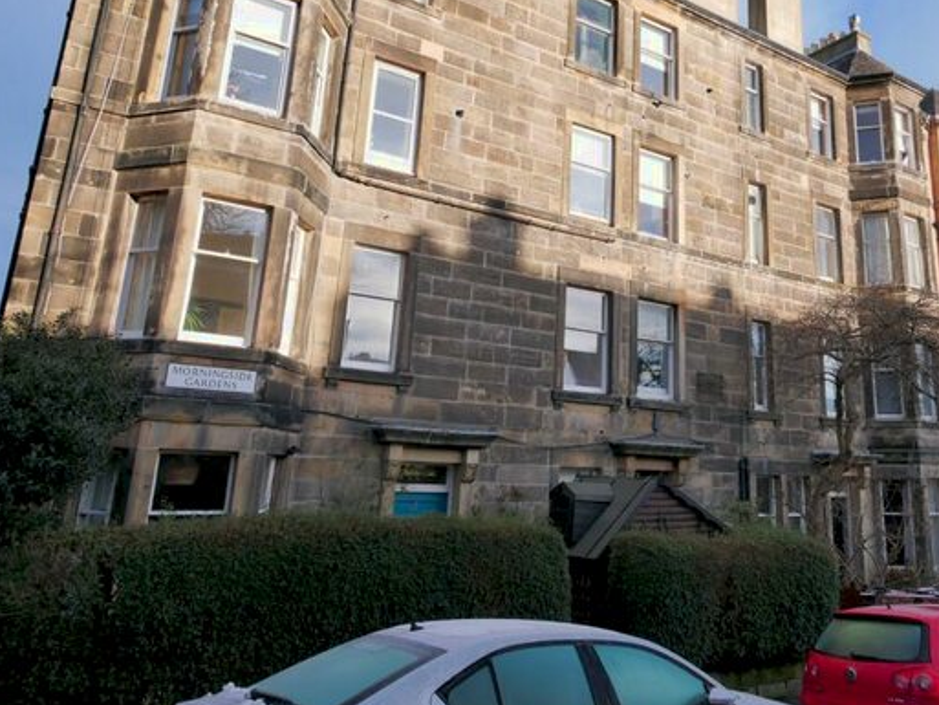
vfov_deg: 46.4
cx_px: 618
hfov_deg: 58.7
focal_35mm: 30
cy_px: 265
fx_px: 814
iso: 200
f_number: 5.6
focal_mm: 11
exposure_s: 1/250
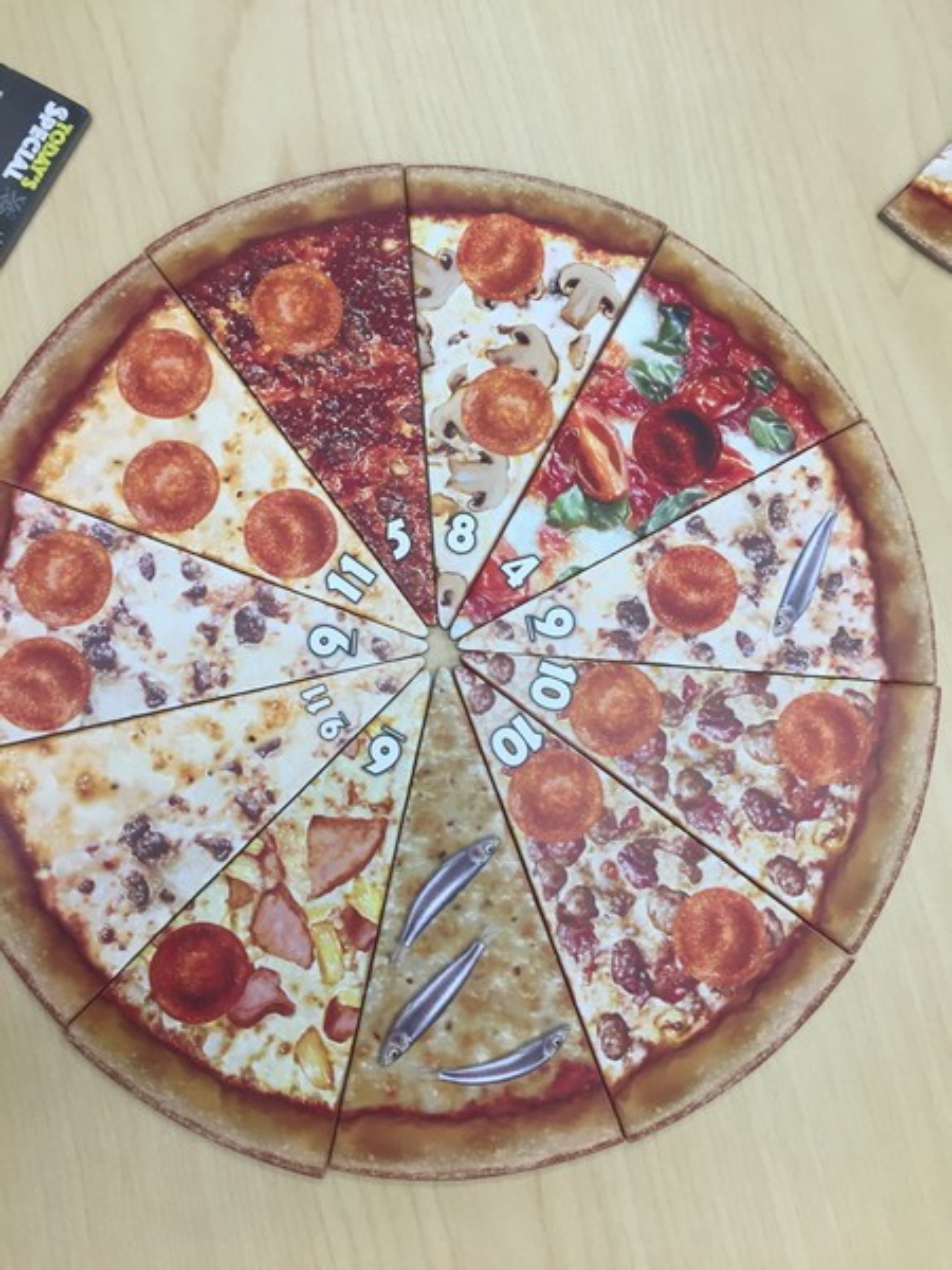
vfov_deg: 61.7
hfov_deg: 48.2
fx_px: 1063
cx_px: 476
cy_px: 635
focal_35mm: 29
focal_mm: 4.15
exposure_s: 1/40
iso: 32
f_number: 2.2
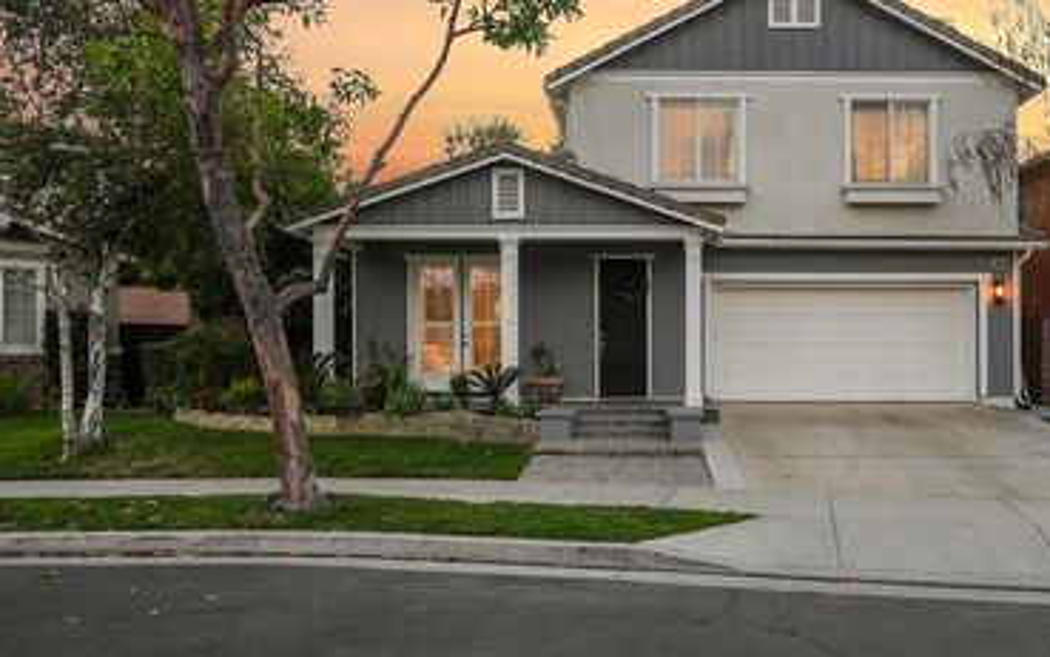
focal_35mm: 29
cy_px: 270
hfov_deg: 63.6
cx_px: 660
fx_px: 830
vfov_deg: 43.0
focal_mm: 21
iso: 1250
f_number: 4.5
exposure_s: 1/125
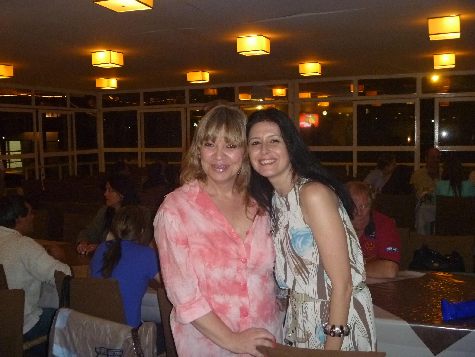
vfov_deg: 40.7
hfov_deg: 52.6
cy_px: 178
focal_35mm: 35
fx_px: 480
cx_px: 238
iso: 400
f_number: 3.5
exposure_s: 1/30
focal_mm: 6.3
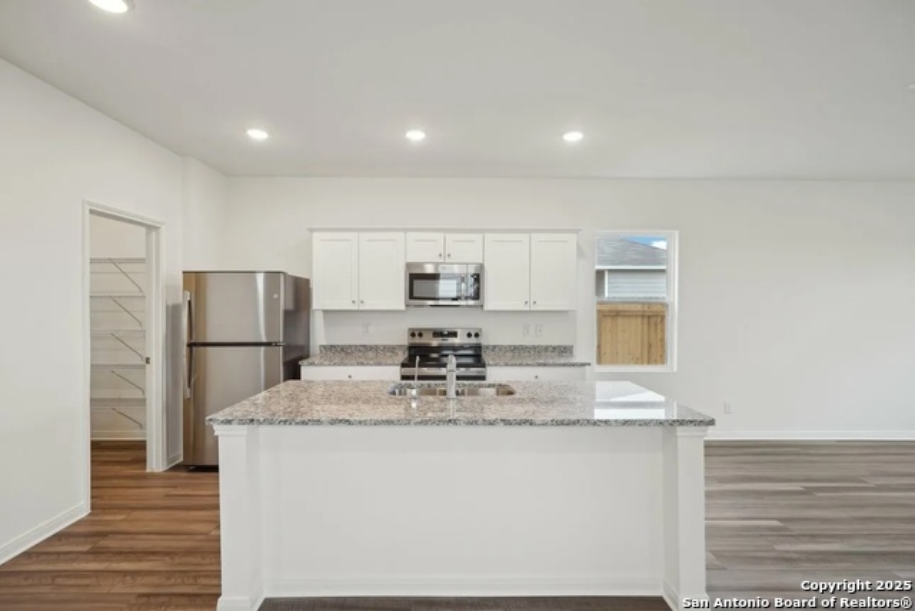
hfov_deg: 91.6
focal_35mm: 18
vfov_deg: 68.9
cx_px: 458
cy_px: 306
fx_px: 445
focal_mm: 17.5
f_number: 8
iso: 400
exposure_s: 1/25
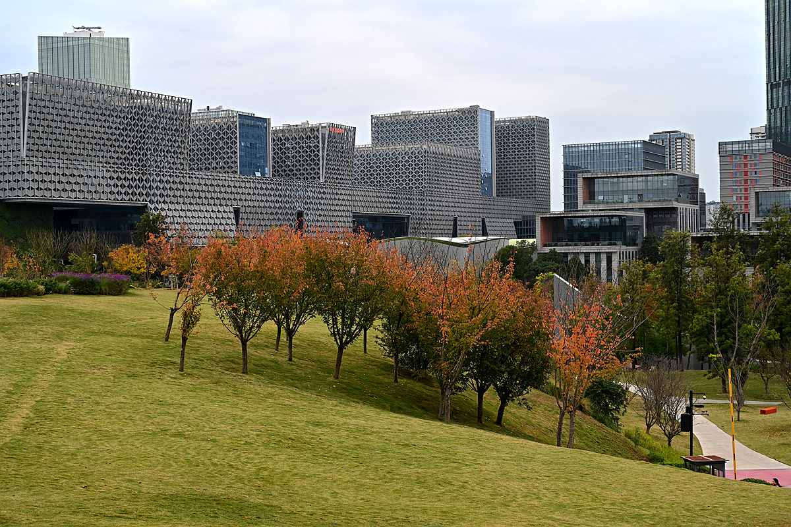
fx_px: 1142
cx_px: 396
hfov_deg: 38.2
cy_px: 264
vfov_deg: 26.0
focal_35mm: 52
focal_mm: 52
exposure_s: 1/200
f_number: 8
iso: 360
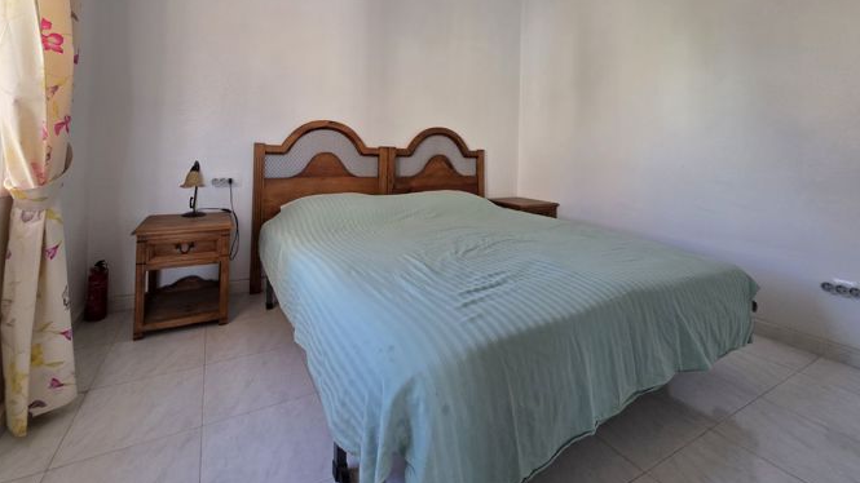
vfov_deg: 67.8
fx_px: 342
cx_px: 405
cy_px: 147
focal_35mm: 15
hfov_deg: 102.9
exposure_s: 1/100
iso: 100
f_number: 1.9
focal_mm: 2.2
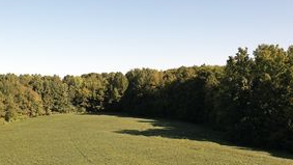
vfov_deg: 33.1
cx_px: 79
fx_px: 272
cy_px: 122
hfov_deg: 54.4
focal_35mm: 35
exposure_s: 1/200
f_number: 2.8
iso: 110
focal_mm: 8.38
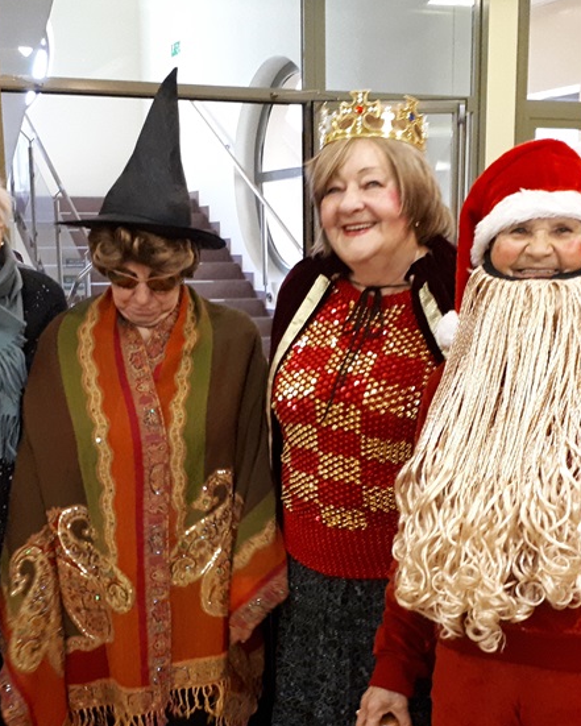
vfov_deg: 37.8
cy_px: 460
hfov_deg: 30.8
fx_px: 1053
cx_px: 260
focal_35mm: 49
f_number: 1.9
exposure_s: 1/17
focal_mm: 3.6
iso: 500
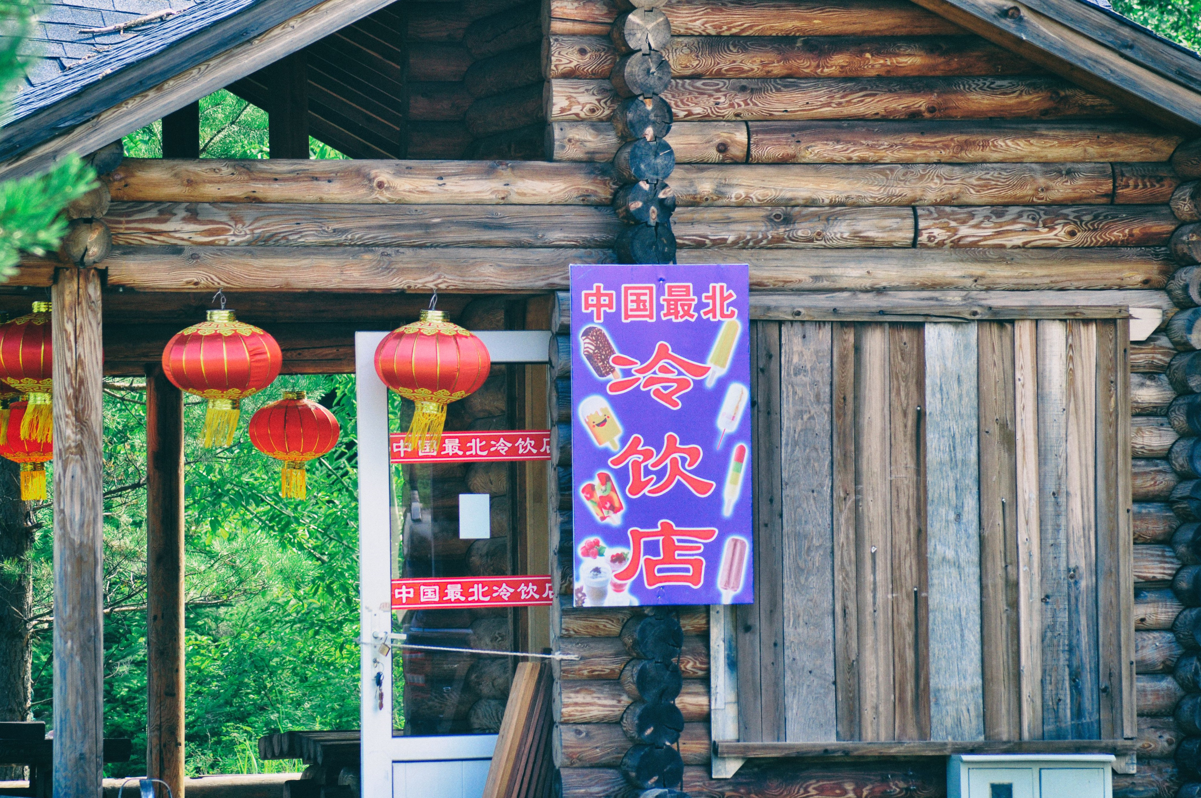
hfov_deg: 7.6
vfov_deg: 5.1
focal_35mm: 270
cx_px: 600
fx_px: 8997
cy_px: 399
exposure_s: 1/125
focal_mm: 180
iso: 450
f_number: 9
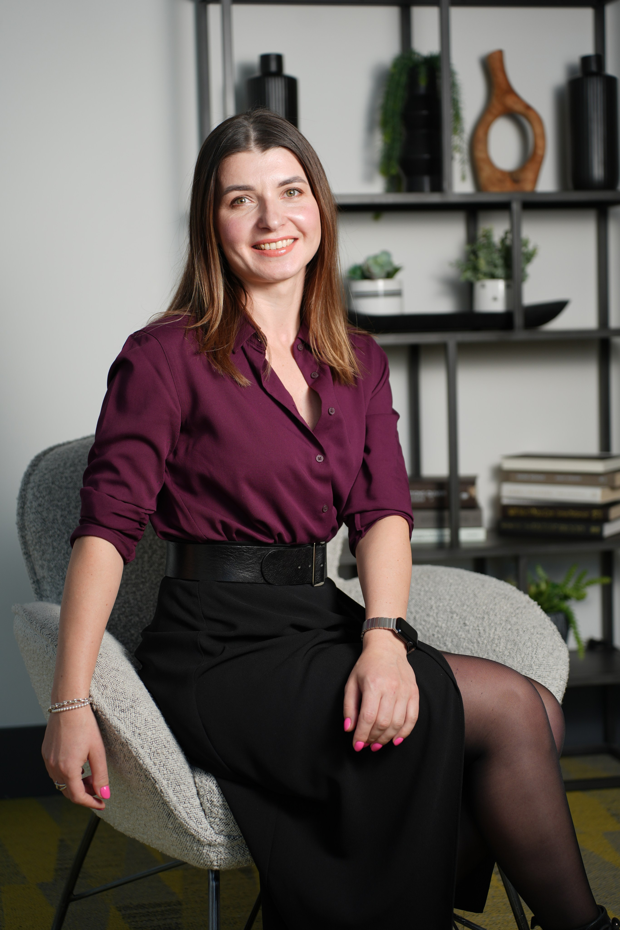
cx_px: 310
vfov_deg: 29.2
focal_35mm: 69
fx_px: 1782
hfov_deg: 19.7
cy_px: 465
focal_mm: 69
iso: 80
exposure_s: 1/160
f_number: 2.8
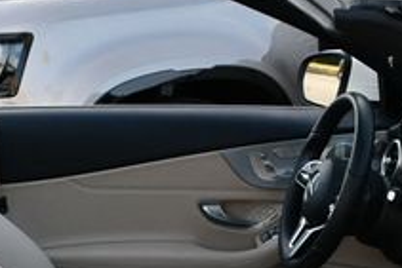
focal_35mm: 109
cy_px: 382
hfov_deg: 18.7
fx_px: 1218
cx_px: 200
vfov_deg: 12.1
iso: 250
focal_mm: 18
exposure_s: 1/250
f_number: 5.6
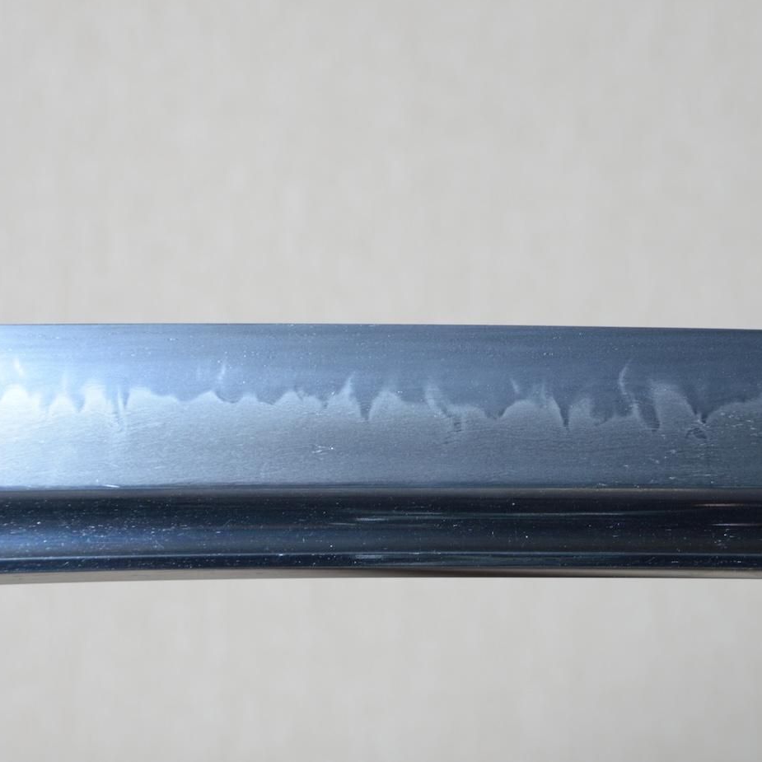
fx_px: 3362
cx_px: 530
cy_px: 379
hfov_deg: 12.9
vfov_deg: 12.9
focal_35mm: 135
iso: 400
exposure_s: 1/2
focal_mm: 70
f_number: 11
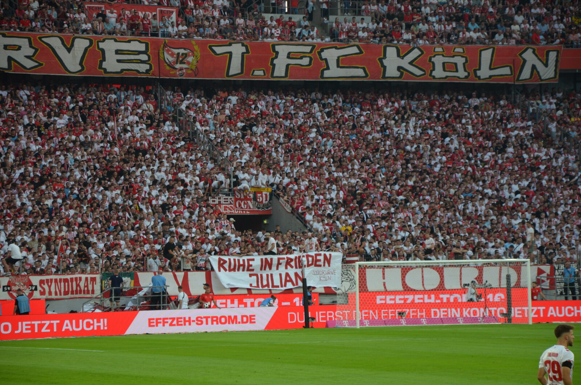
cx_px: 290
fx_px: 2537
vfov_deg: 8.7
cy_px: 192
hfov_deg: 13.1
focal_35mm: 158
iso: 500
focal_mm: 105
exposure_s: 1/250
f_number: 5.6
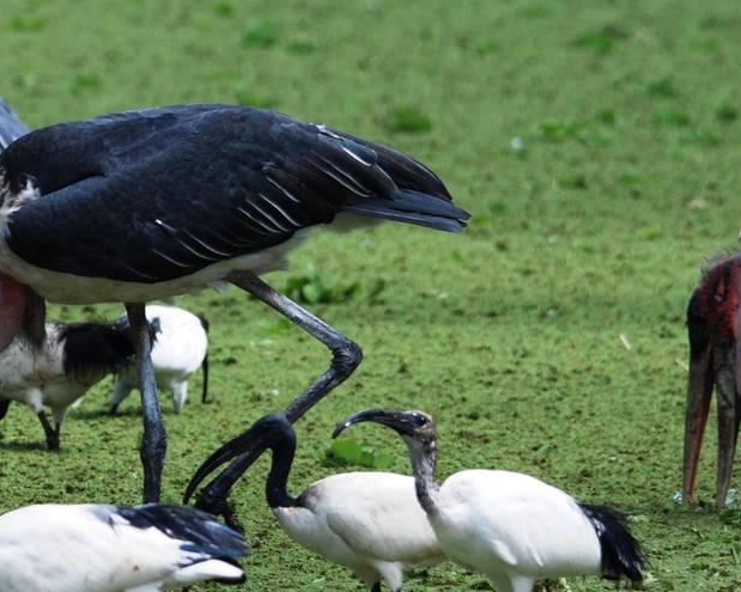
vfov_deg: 1.6
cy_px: 295
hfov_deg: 2.0
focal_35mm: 984
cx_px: 183
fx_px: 21576
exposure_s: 1/500
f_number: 6
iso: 320
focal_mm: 270
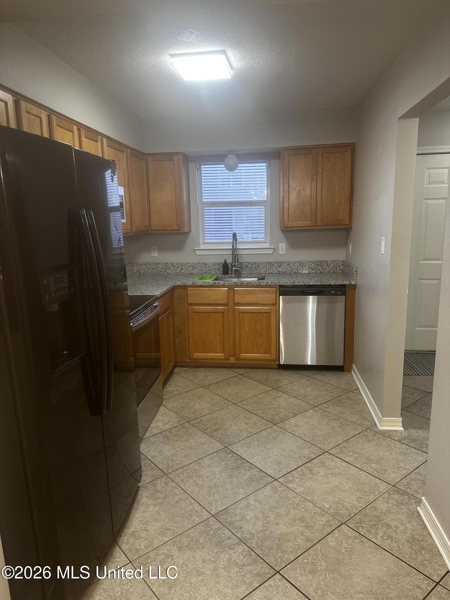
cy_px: 300
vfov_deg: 71.6
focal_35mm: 24
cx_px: 225
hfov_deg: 56.8
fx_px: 416
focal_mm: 6.86
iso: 125
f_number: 1.78
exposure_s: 1/60
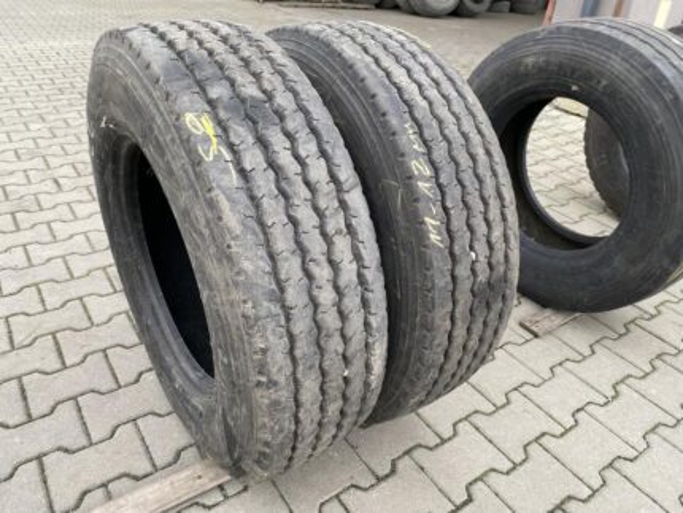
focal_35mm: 26
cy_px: 256
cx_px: 342
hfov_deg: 67.3
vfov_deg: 53.1
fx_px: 513
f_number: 1.8
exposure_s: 1/121
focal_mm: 4.25
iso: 100
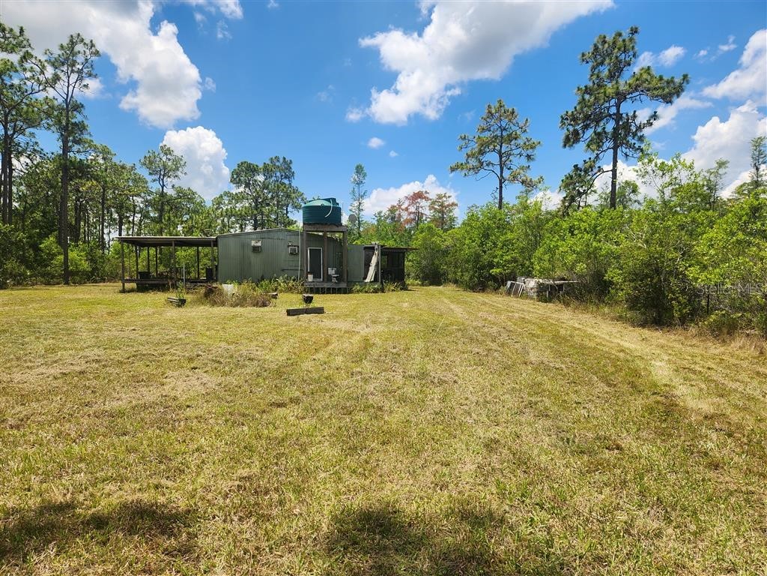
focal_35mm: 23
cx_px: 384
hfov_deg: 73.9
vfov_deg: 58.9
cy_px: 288
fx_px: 510
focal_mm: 5.4
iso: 20
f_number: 1.8
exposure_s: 1/1493
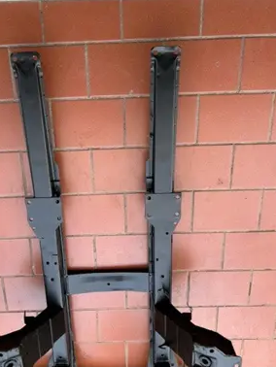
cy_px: 200
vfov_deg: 55.2
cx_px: 111
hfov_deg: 42.8
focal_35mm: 33
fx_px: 350
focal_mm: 5.7
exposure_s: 1/121
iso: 64
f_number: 1.5
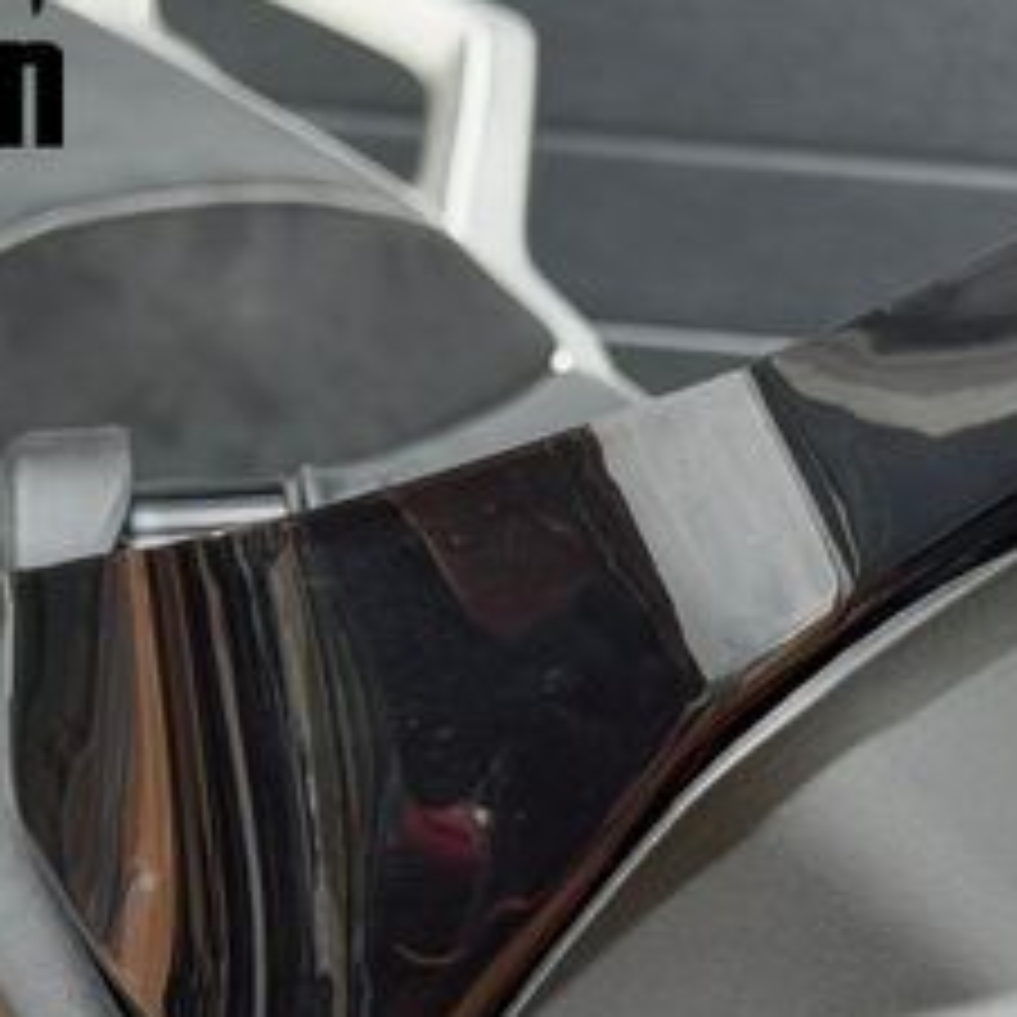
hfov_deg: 14.4
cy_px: 927
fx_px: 3989
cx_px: 927
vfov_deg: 14.4
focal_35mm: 120
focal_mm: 6.76
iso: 64
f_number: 1.78
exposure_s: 1/192
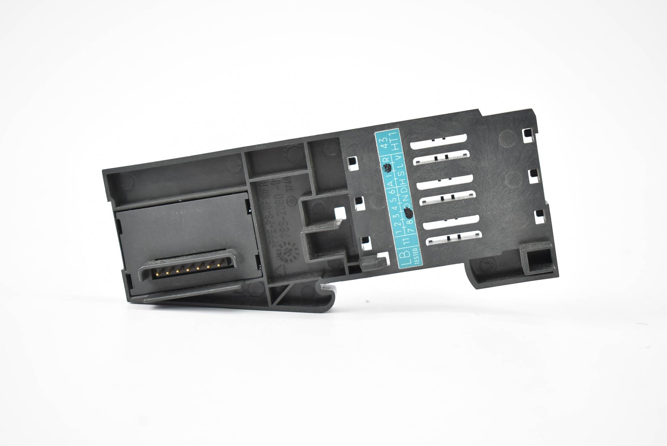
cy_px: 223
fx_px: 1335
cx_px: 334
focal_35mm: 72
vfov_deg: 19.0
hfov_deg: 28.1
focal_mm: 48
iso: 500
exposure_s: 1/80
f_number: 5.3
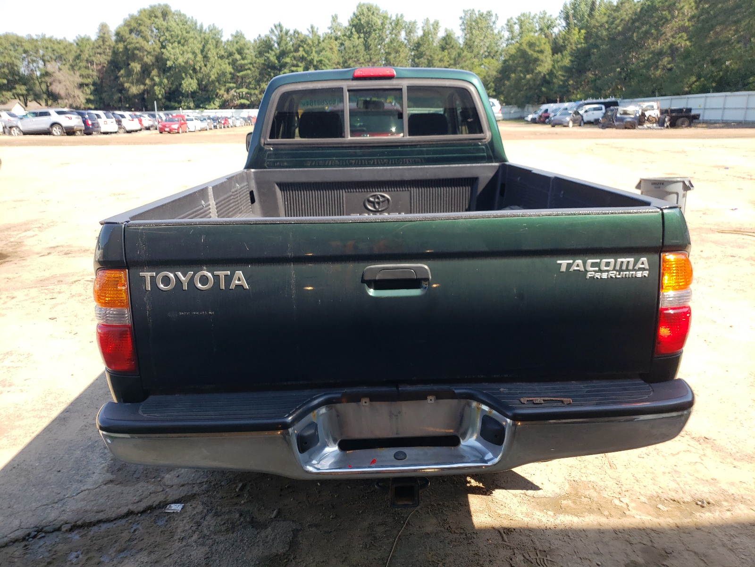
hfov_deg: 67.3
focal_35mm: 26
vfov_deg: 53.1
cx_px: 378
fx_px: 567
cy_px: 284
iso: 50
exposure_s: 1/769
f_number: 1.5
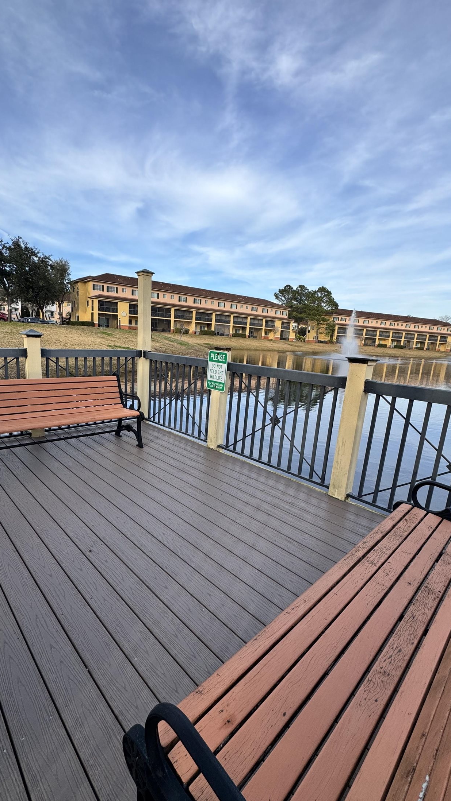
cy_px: 409
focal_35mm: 16
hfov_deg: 66.9
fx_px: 340
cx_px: 203
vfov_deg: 99.4
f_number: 2.2
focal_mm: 2.22
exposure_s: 1/741
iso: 40
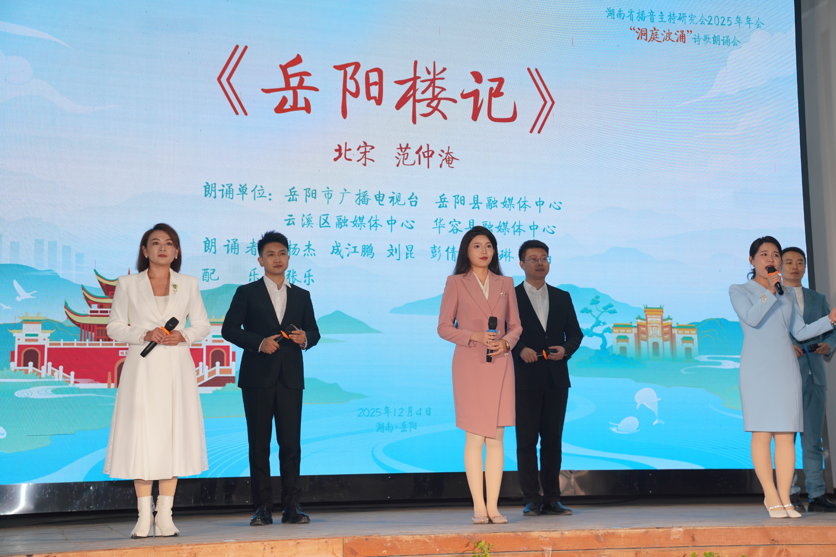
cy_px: 280
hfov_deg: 35.6
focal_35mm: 56
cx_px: 422
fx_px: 1300
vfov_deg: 24.2
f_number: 4
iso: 200
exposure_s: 1/125
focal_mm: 55
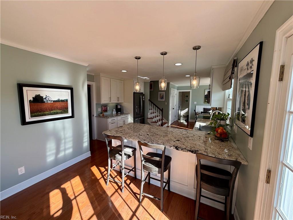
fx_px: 119
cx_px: 146
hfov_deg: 102.1
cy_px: 110
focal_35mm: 14
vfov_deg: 85.7
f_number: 2.2
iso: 64
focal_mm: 2.22
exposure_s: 1/142
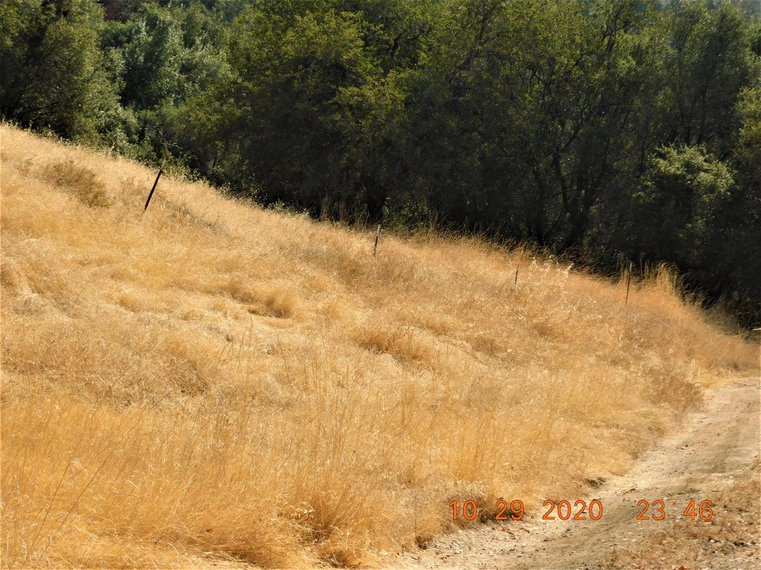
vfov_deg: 16.2
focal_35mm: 91
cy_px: 285
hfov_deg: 21.5
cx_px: 380
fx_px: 2000
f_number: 4.5
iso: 125
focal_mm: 16.1
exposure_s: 1/800
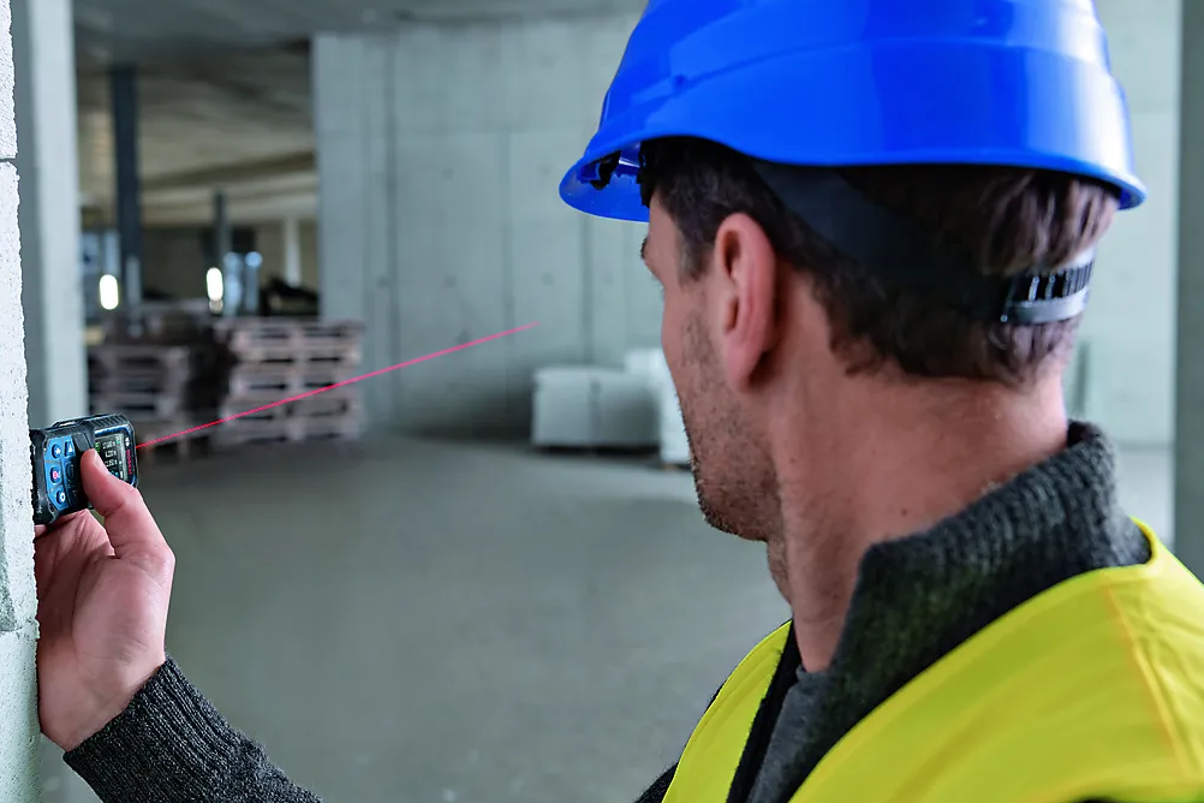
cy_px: 403
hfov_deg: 42.7
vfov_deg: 29.2
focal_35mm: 46
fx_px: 1538
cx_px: 532
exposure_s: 1/20
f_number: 4.5
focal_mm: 36
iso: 400
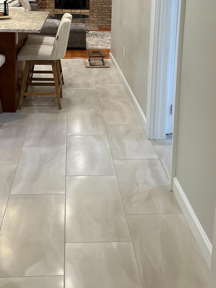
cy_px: 50
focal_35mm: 49
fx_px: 408
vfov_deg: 37.3
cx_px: 86
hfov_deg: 29.6
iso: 64
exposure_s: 1/60
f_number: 1.6
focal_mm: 5.1
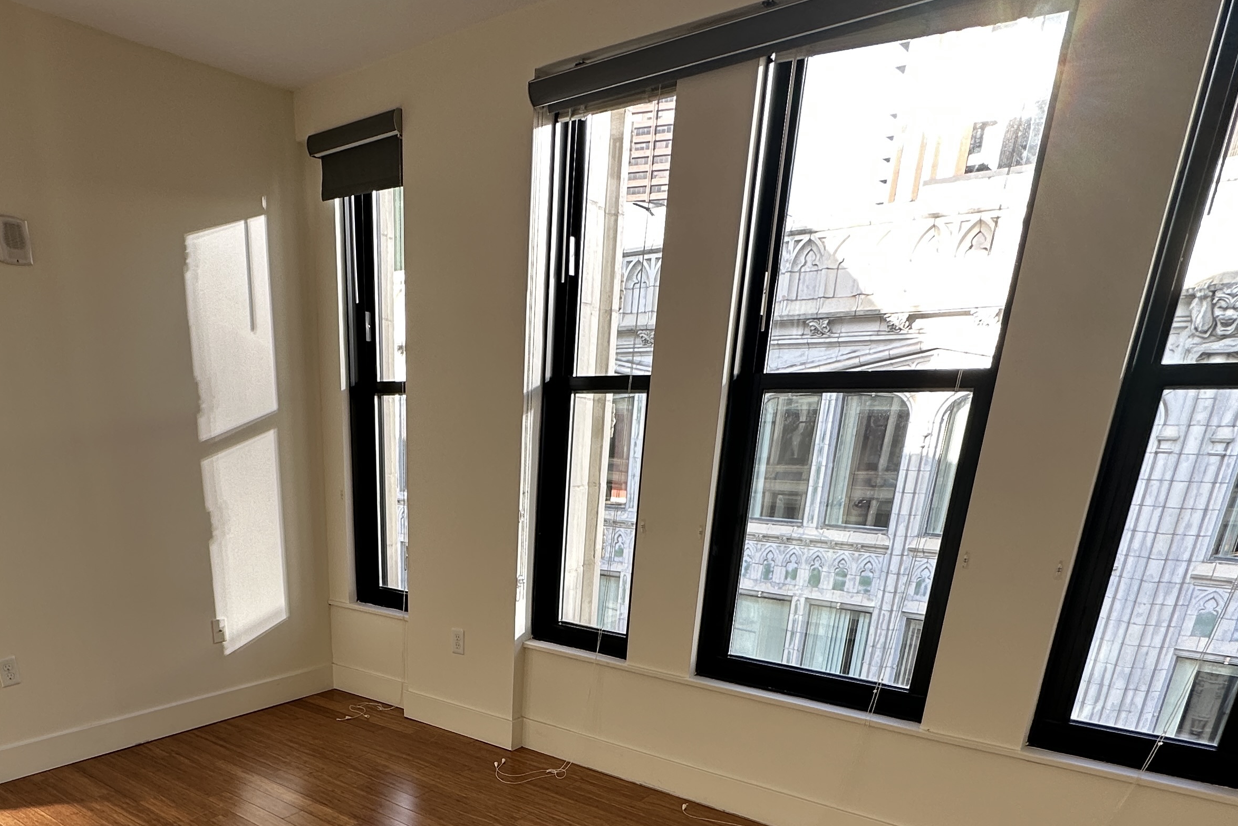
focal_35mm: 25
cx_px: 471
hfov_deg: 70.5
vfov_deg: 46.0
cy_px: 754
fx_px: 860
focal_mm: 2.22
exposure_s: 1/112
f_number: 2.2
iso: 40
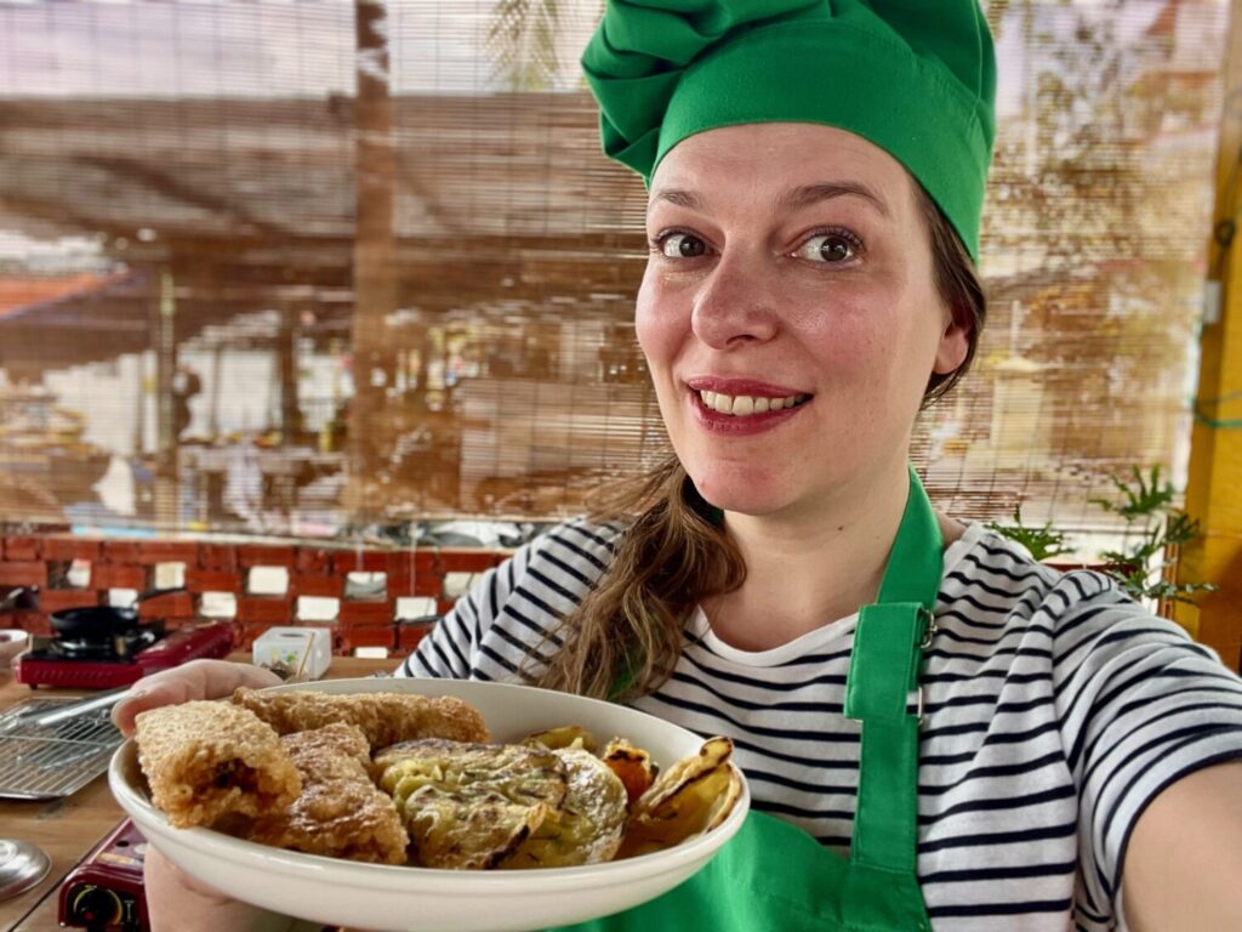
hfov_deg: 60.0
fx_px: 1076
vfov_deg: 46.8
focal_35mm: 30
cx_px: 621
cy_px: 466
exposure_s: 1/82
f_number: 2.2
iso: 100
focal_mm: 2.71
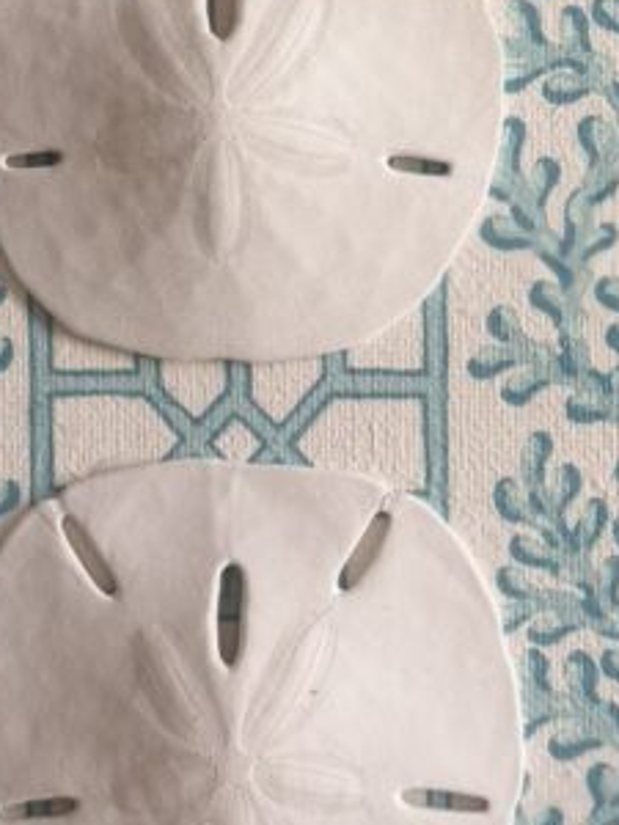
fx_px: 1955
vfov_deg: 23.6
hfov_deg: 18.0
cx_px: 272
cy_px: 228
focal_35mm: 82
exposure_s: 1/120
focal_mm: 6.76
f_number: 1.78
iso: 160
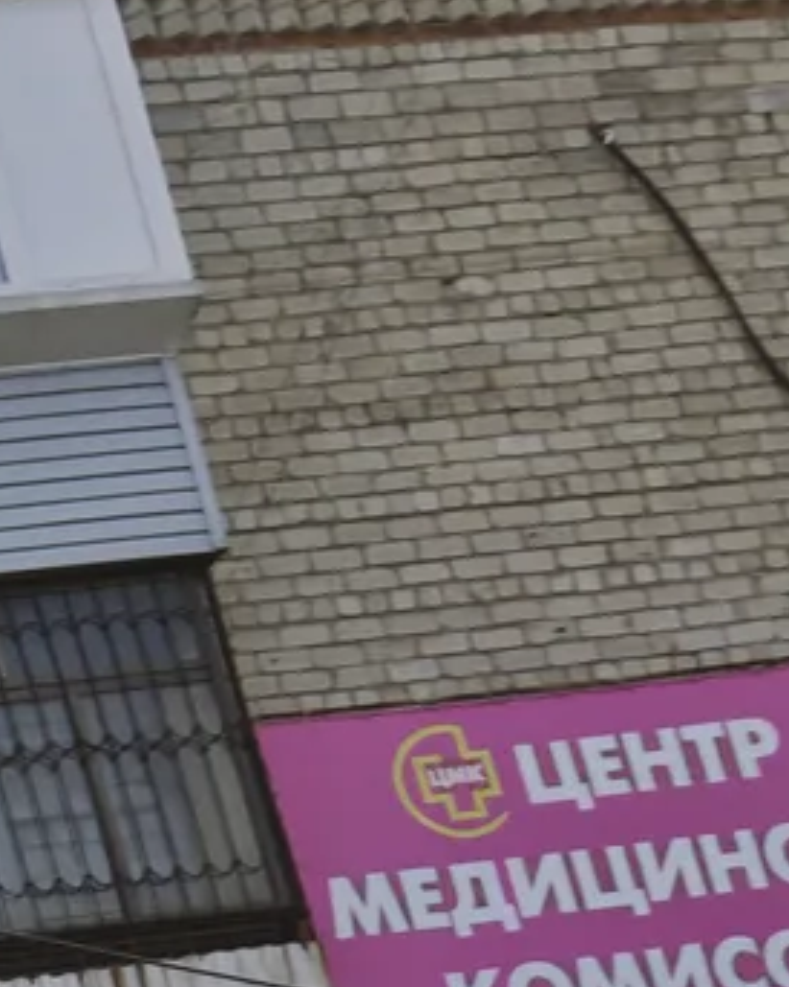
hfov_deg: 6.2
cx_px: -268
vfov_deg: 7.7
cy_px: 1663
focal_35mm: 246
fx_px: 7187
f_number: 2
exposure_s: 1/300
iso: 200
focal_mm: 9
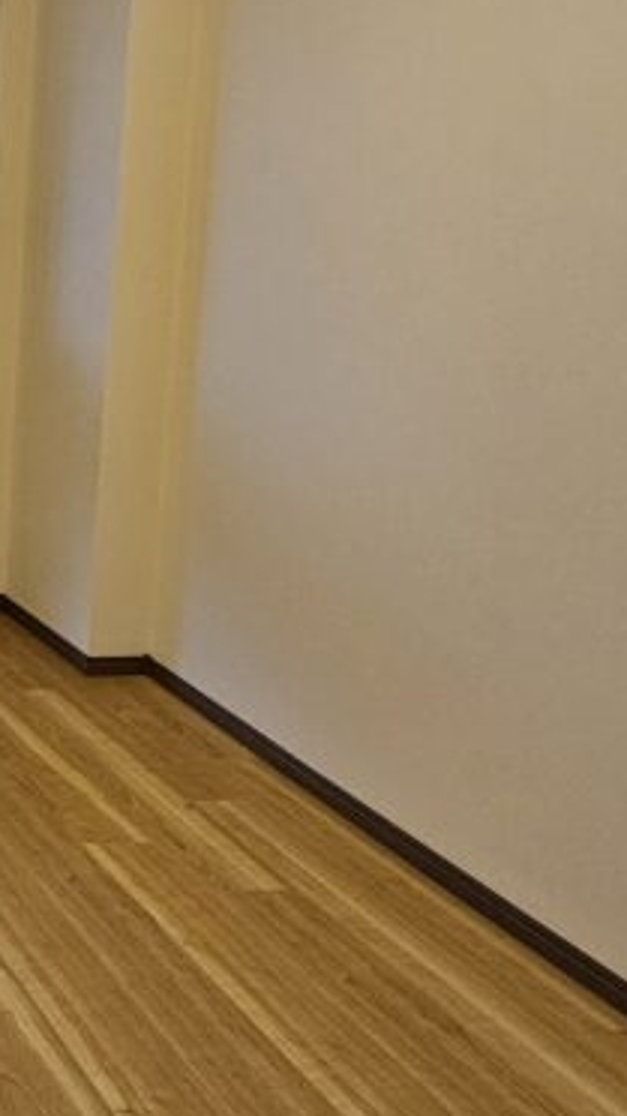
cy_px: 366
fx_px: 1154
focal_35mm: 39
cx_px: -465
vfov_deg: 50.6
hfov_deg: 21.5
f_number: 2.2
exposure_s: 1/100
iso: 125
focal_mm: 2.2
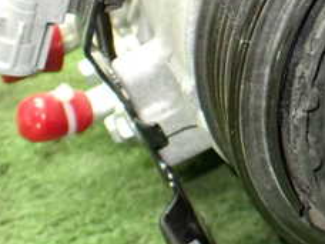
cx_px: 418
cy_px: 53
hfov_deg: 22.3
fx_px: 742
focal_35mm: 79
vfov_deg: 18.5
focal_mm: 5.4
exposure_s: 1/40
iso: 800
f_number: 2.3
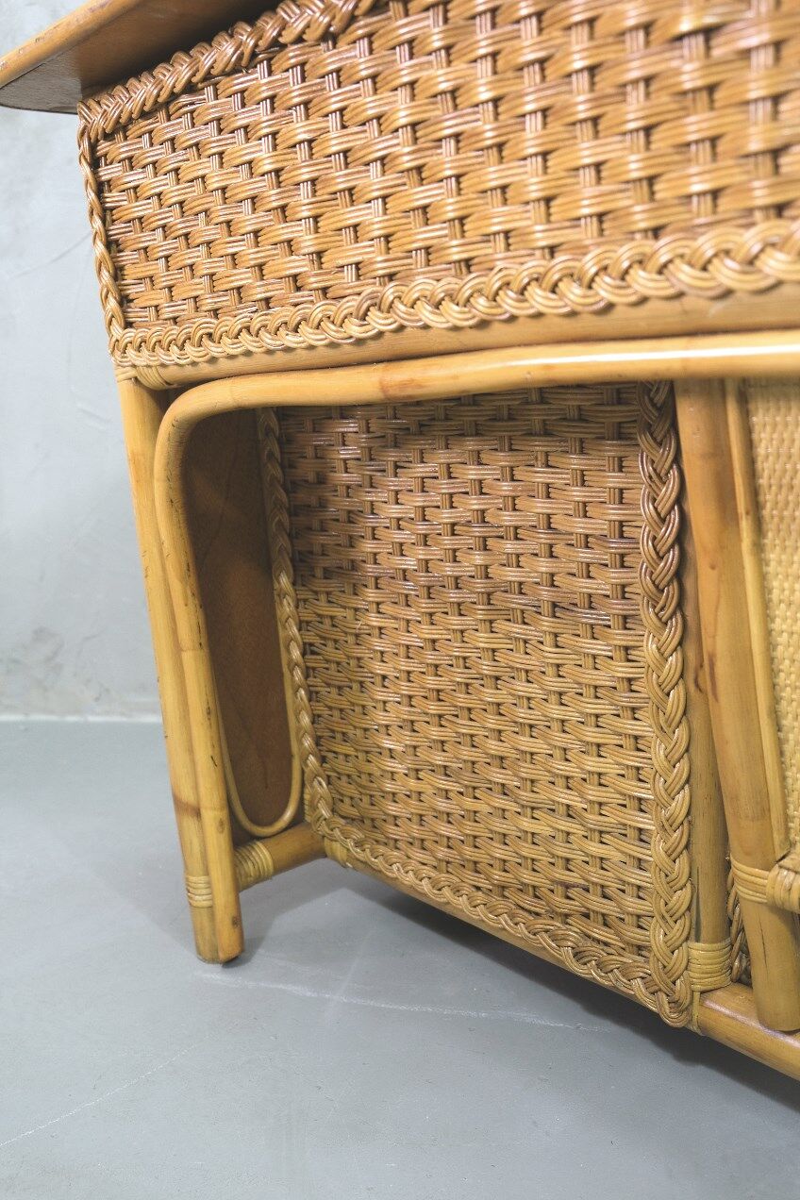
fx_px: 1100
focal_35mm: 33
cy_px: 600
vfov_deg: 57.2
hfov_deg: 40.0
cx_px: 400
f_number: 3.2
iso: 800
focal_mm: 22.3
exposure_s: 1/30
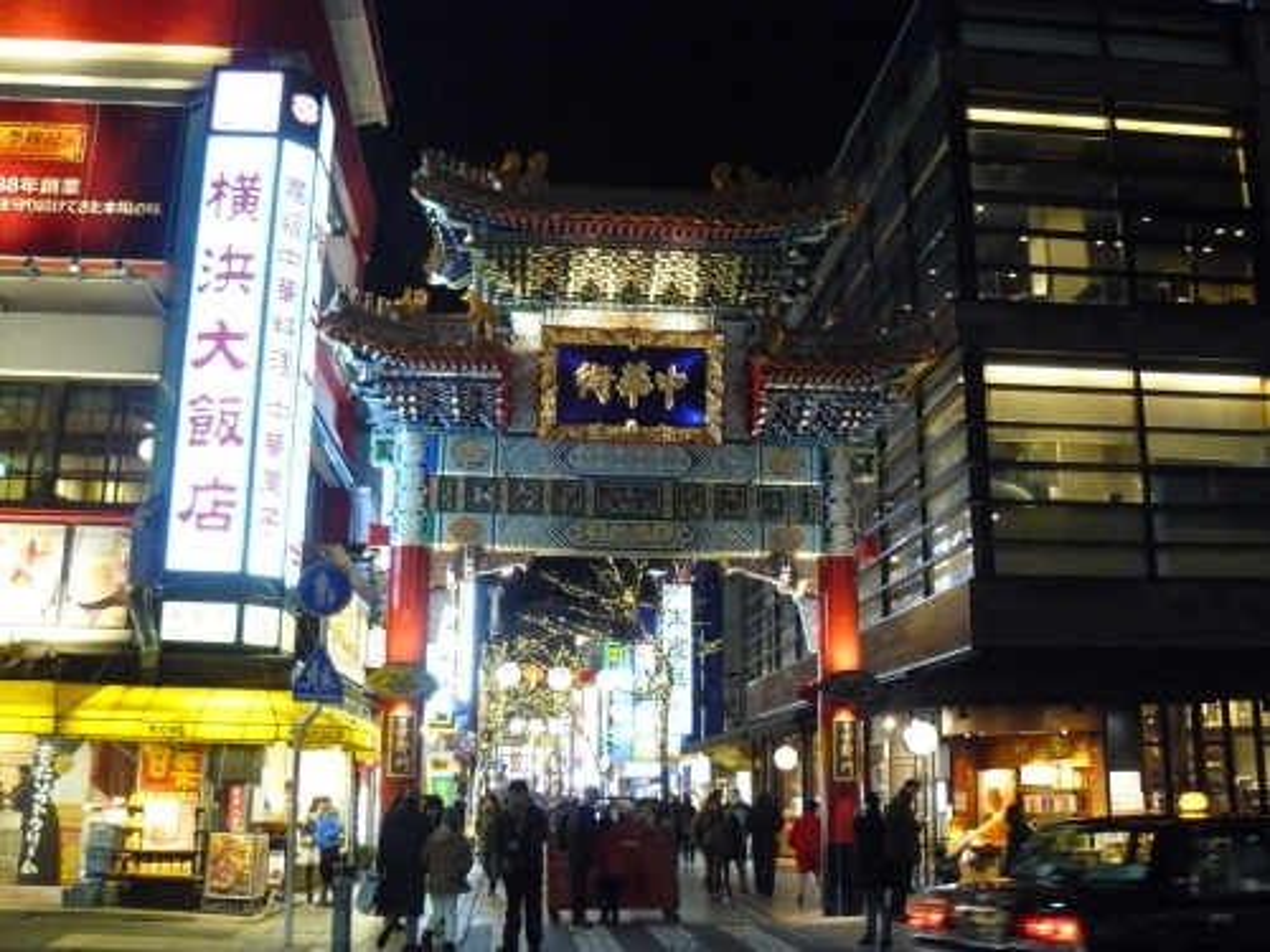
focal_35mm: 36
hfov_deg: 51.4
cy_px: 476
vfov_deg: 39.7
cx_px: 635
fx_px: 1321
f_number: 2.8
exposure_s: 1/15
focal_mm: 6
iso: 400
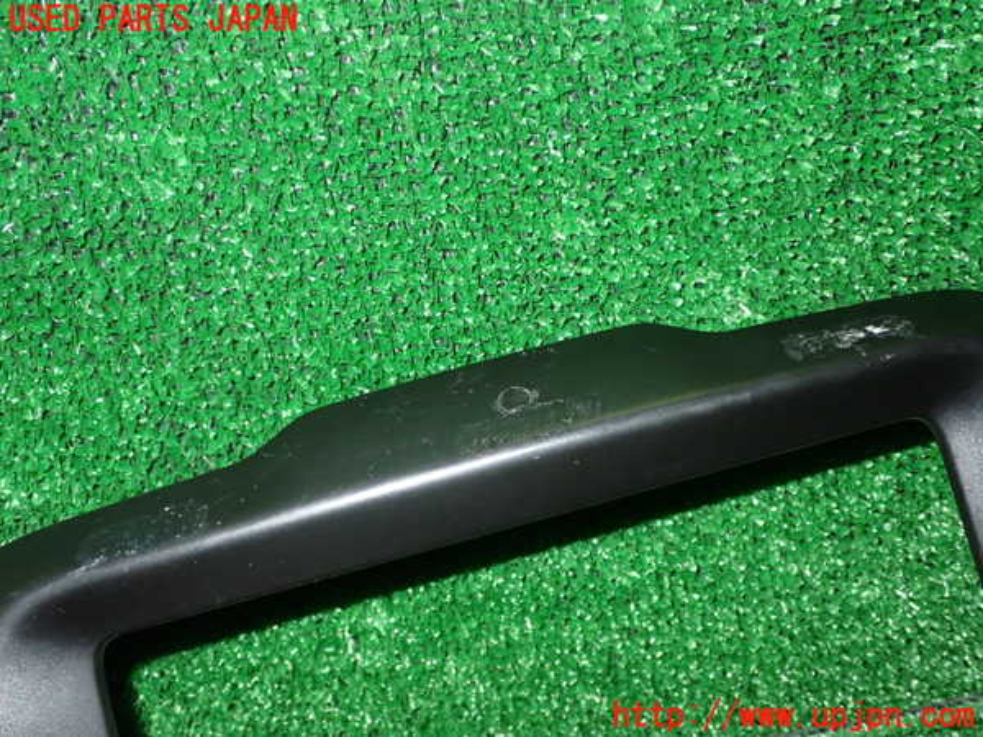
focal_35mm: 38
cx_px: 492
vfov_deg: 37.7
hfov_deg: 49.0
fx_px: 1079
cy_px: 368
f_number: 8
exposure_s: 1/40
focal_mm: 6.83
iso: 640
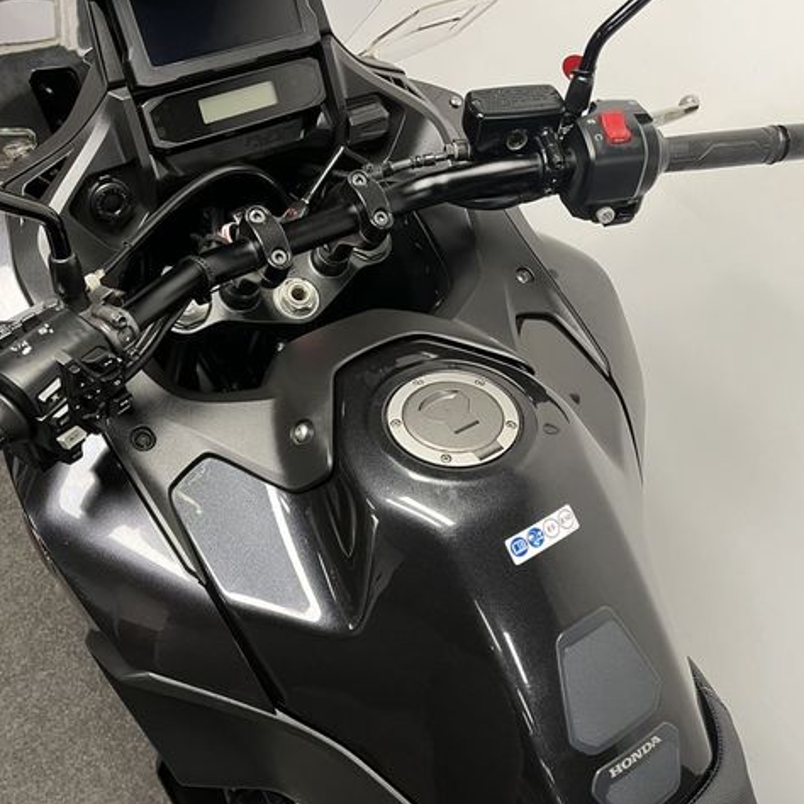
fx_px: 815
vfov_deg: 52.5
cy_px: 399
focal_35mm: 31
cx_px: 339
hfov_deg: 52.3
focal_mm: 5.1
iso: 200
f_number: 1.6
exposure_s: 1/50
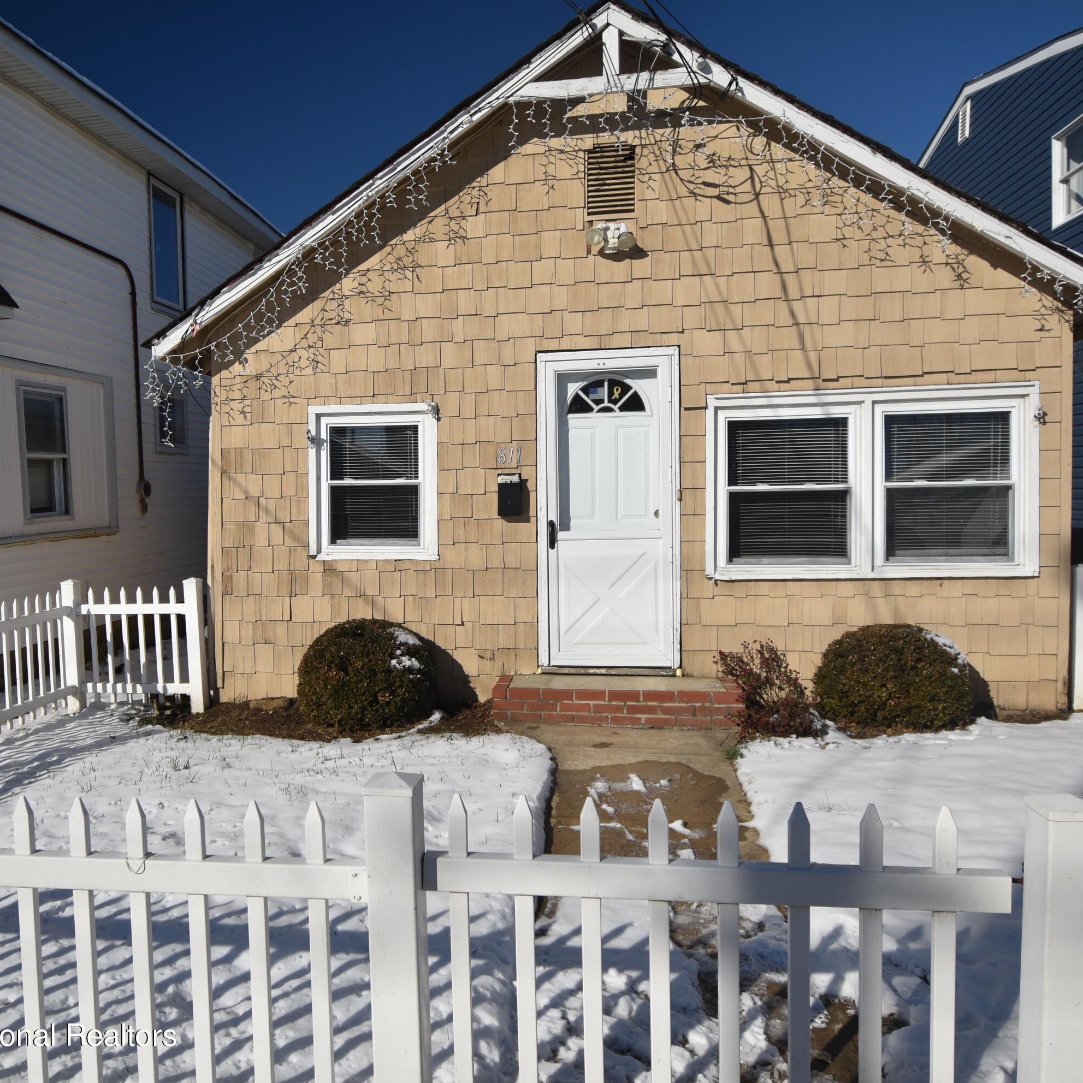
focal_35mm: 27
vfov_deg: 59.1
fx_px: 956
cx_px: 402
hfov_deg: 58.3
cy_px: 539
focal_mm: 14
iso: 100
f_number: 5.6
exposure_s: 1/640
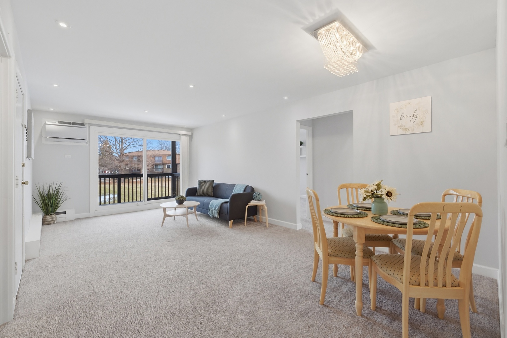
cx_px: 254
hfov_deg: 100.4
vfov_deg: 77.3
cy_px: 169
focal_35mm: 15
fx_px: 211
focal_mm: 10
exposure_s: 1/550
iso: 640
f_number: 6.4
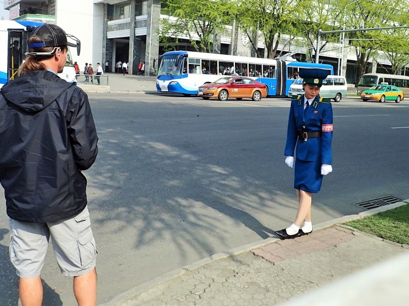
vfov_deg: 54.8
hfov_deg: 69.4
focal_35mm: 25
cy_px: 153
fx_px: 295
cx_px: 204
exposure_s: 1/160
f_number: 8
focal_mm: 4.5
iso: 100
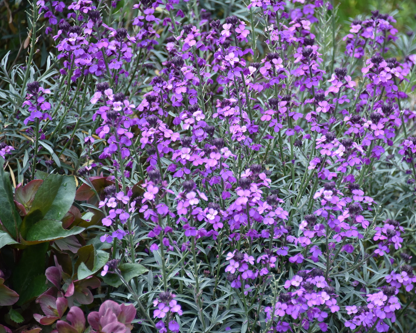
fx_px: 4272
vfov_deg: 4.5
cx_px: 243
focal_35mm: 347
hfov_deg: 5.6
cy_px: 166
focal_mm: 300
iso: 1100
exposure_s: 1/640
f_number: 5.6
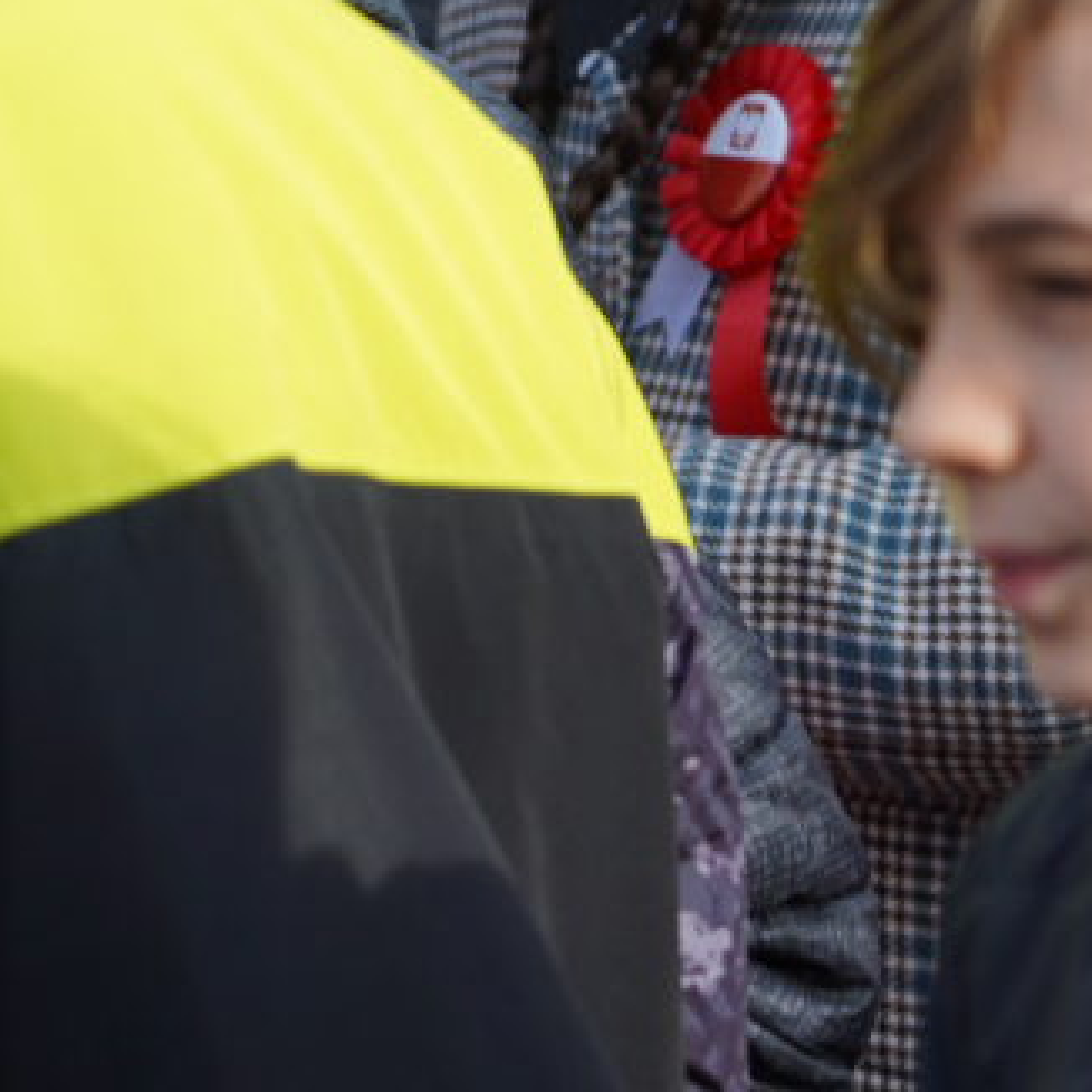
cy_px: -216
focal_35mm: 356
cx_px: 2117
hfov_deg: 4.8
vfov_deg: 4.9
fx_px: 12706
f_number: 4
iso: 100
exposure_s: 1/200
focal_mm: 105
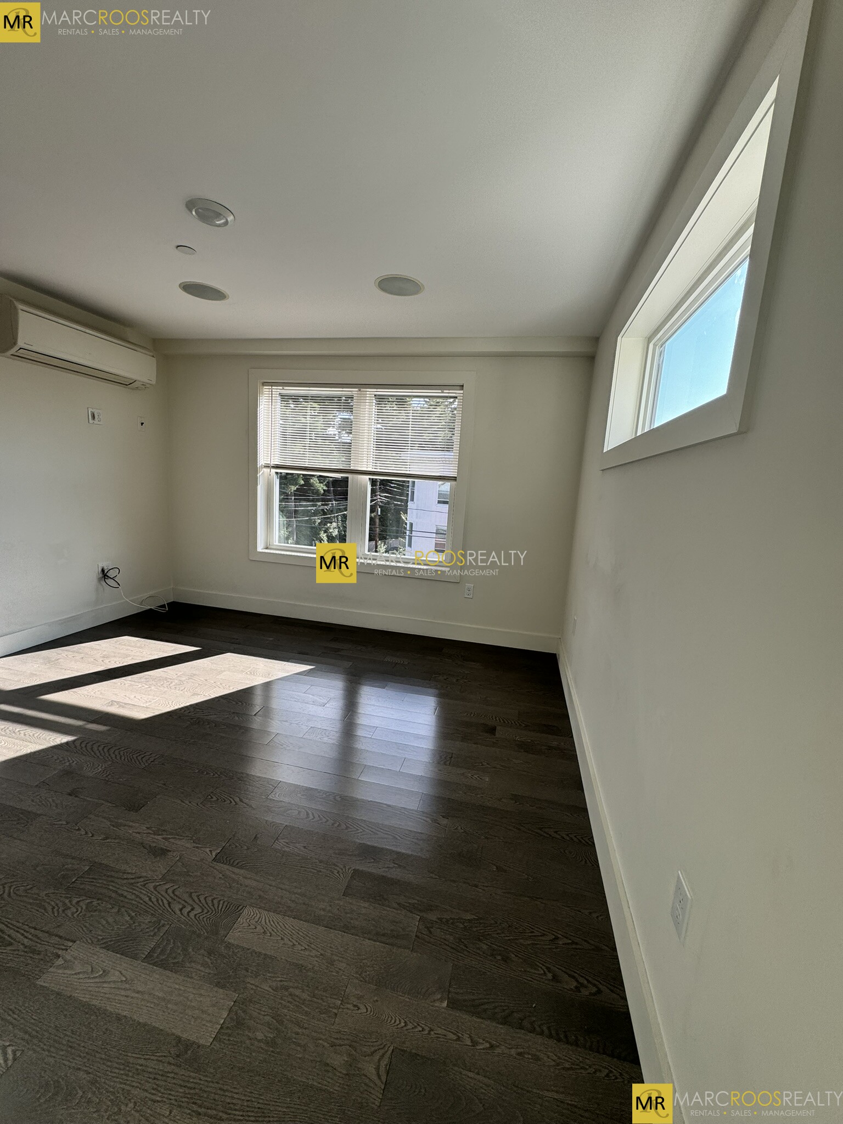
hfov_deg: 85.7
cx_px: 422
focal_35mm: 14
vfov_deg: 102.1
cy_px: 562
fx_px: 455
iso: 40
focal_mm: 2.22
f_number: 2.2
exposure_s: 1/203
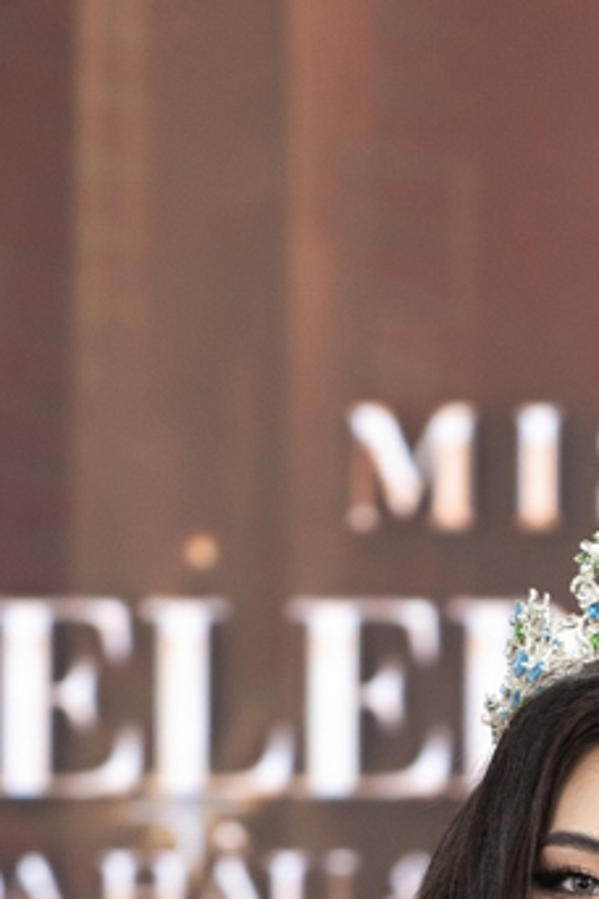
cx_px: 983
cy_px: 1525
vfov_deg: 4.7
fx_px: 10931
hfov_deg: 3.1
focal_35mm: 438
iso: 640
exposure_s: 1/100
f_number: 4.5
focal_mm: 116
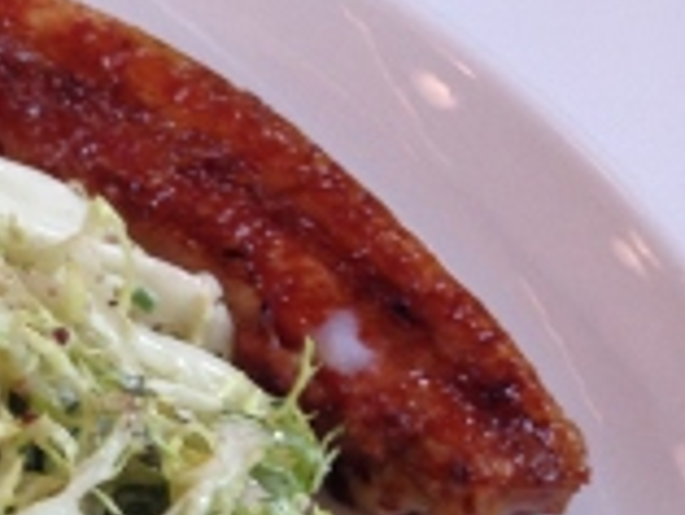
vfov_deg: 14.2
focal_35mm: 101
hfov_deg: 17.4
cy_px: 620
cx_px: -358
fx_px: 2000
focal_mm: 4.12
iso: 50
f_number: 2.4
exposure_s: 1/20
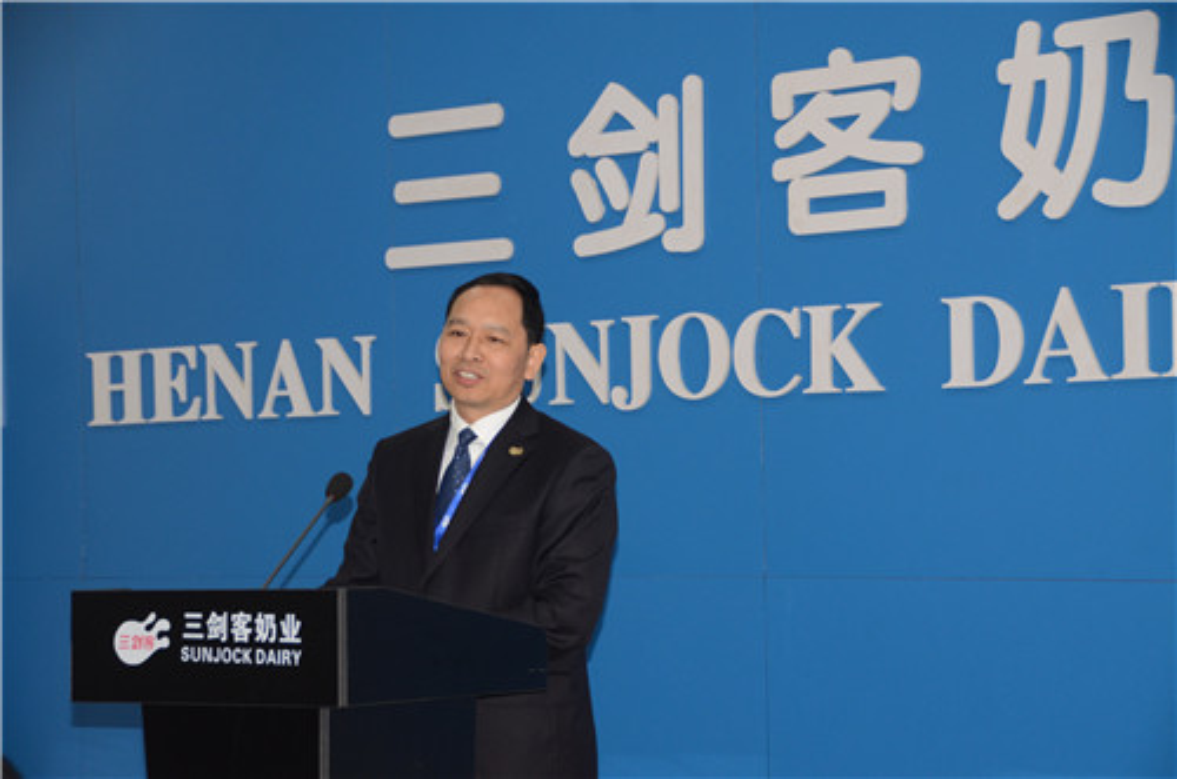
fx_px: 3034
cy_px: 390
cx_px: 588
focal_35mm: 93
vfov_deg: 14.6
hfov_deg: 22.0
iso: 800
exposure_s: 1/60
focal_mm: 62
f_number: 4.8
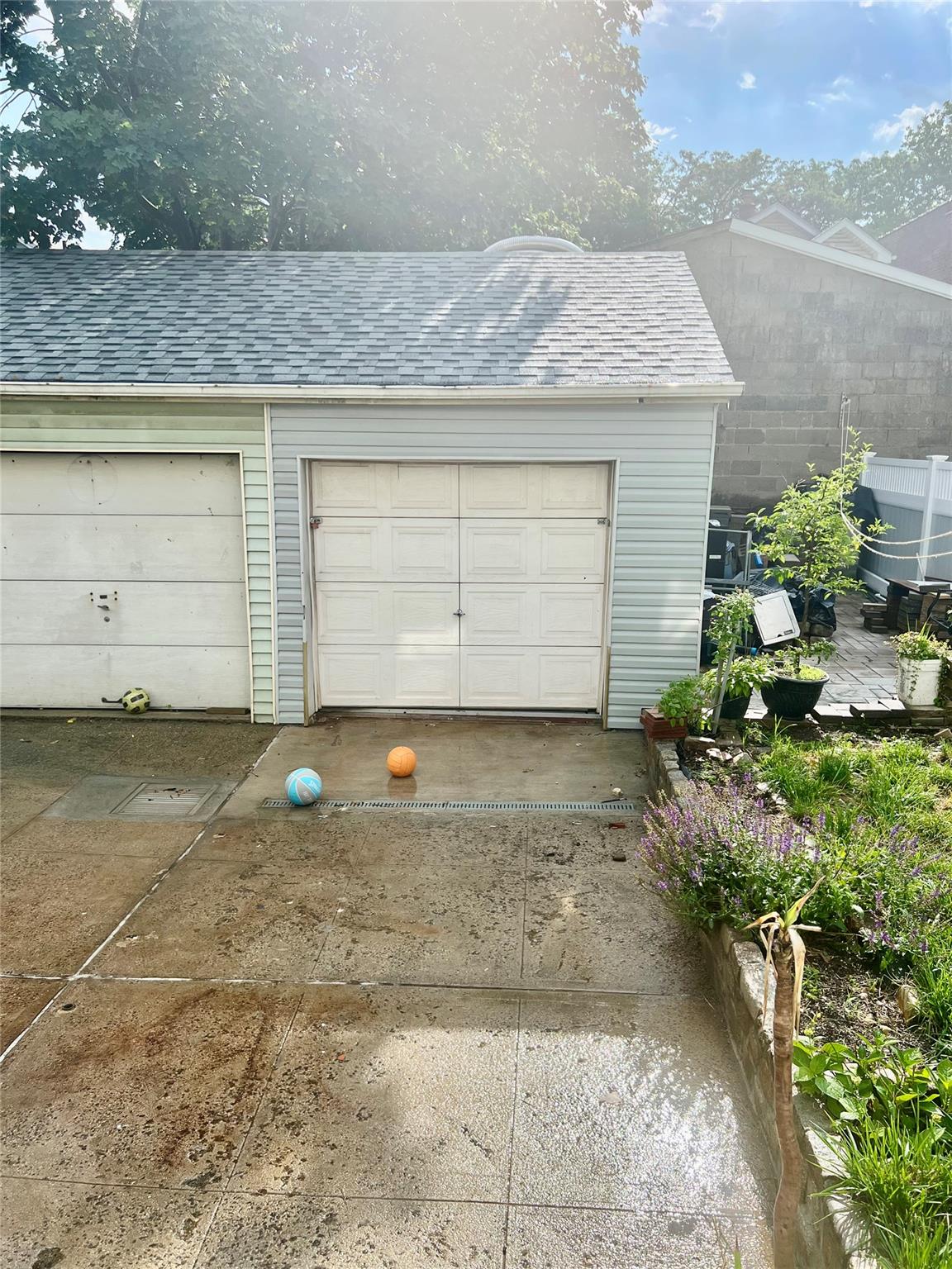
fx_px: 953
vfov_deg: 67.3
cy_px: 634
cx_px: 476
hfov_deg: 53.1
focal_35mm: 26
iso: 50
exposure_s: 1/3968
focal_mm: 5.7
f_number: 1.5
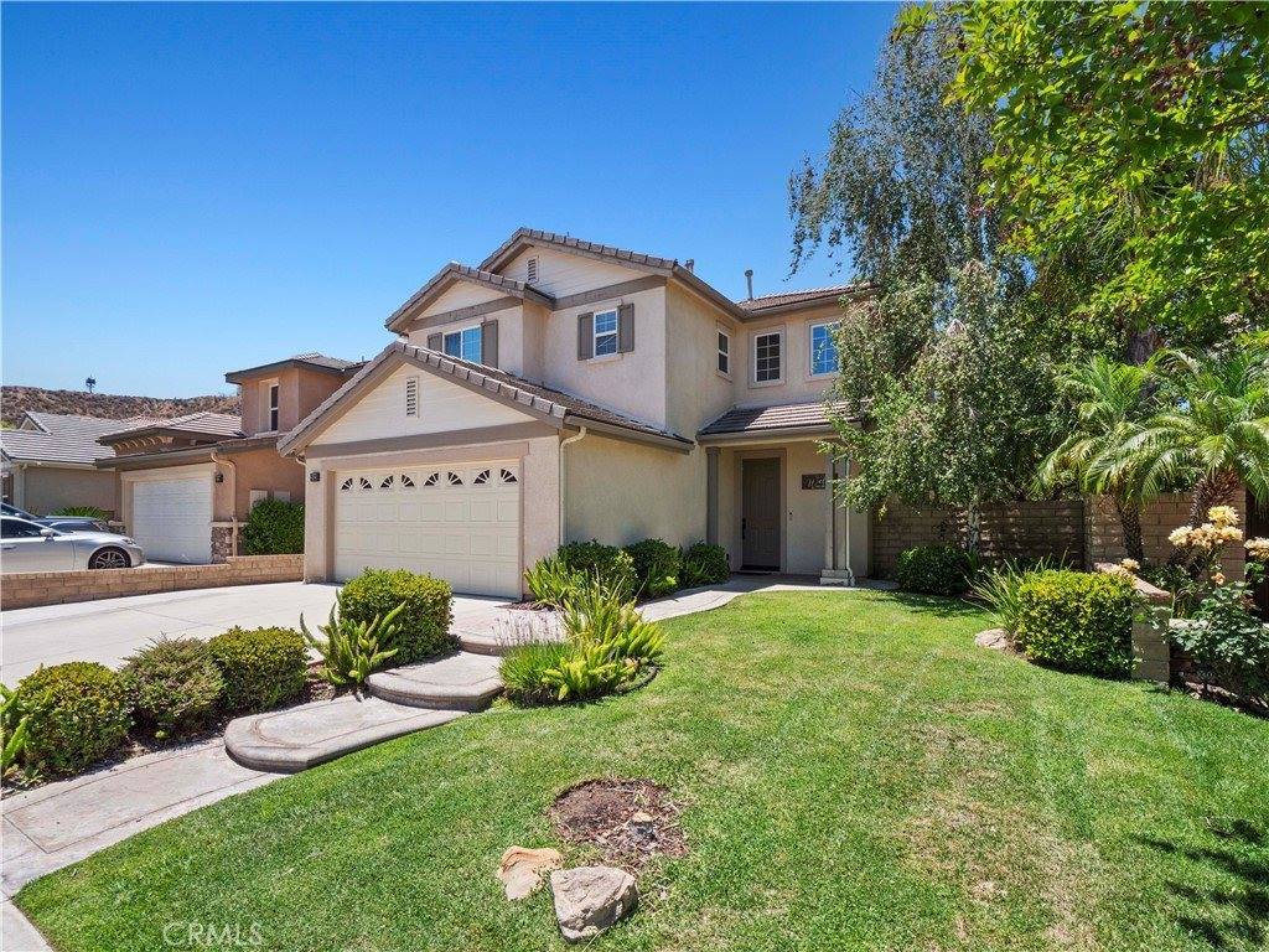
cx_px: 634
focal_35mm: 16
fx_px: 587
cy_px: 476
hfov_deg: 94.5
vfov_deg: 78.1
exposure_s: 1/100
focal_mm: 8
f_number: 8
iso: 200
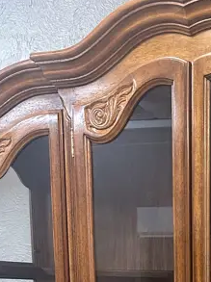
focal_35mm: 84
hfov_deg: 16.7
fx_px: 684
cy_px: 451
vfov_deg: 19.5
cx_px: 256
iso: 320
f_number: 1.78
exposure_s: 1/50
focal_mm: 6.86
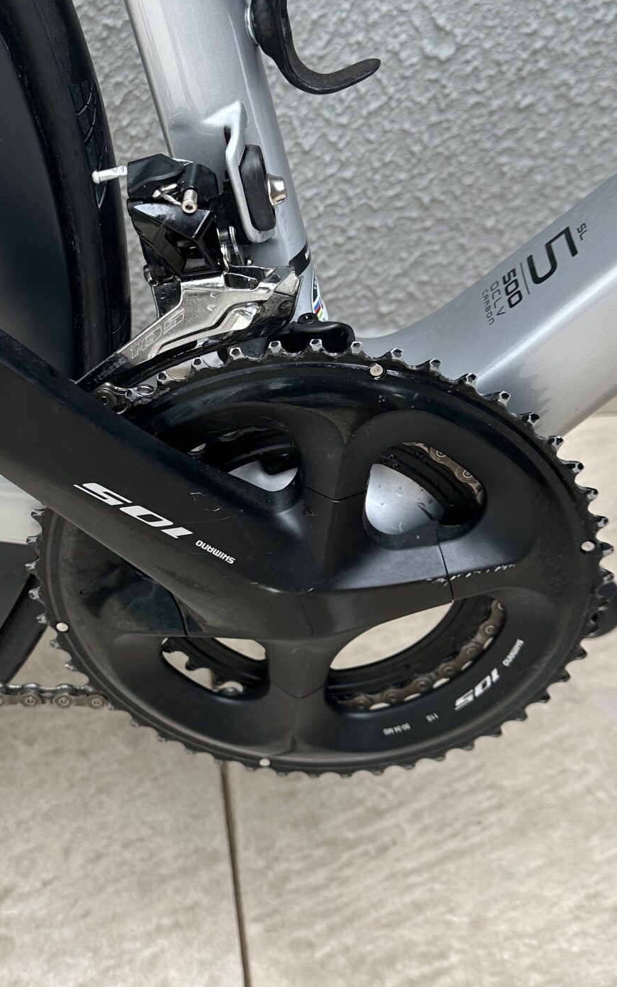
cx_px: 244
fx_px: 1265
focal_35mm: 47
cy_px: 368
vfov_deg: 42.3
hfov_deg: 27.4
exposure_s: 1/360
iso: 80
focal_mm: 6.86
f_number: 1.78
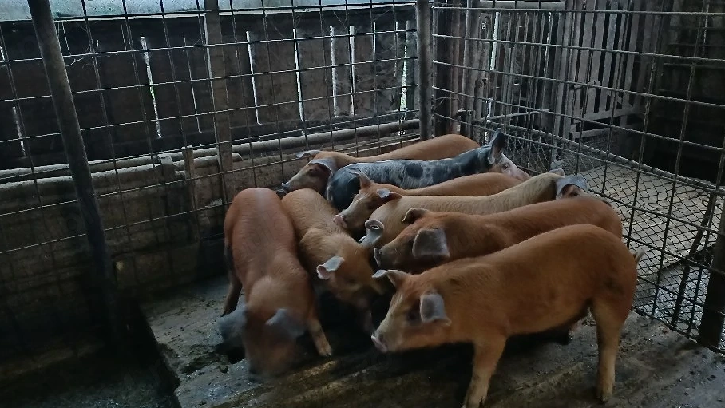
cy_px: 210
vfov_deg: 39.0
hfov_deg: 64.3
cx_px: 360
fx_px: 577
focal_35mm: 30
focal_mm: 4.65
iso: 1600
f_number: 1.8
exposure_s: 1/10
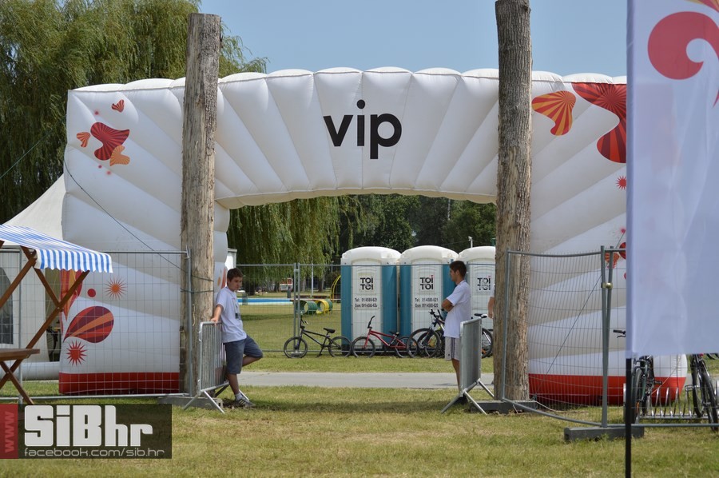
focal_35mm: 82
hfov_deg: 24.6
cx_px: 360
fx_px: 1646
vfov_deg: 16.5
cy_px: 239
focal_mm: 55
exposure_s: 1/800
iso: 100
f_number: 5.6
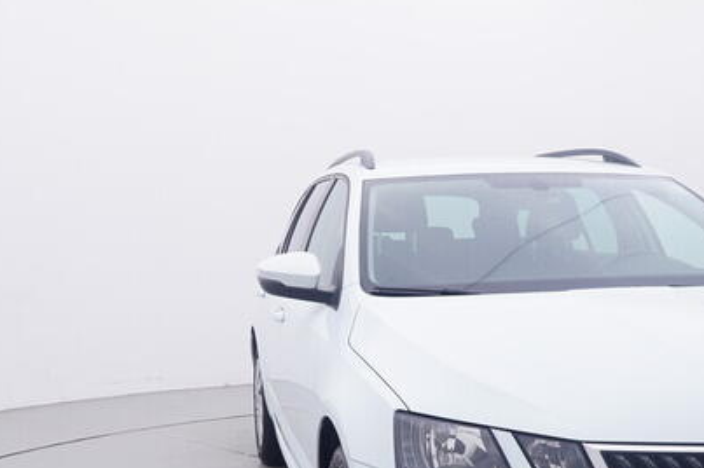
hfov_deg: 34.8
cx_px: 435
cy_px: 351
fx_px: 1119
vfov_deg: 23.4
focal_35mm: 57
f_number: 5
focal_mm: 15
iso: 200
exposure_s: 1/80
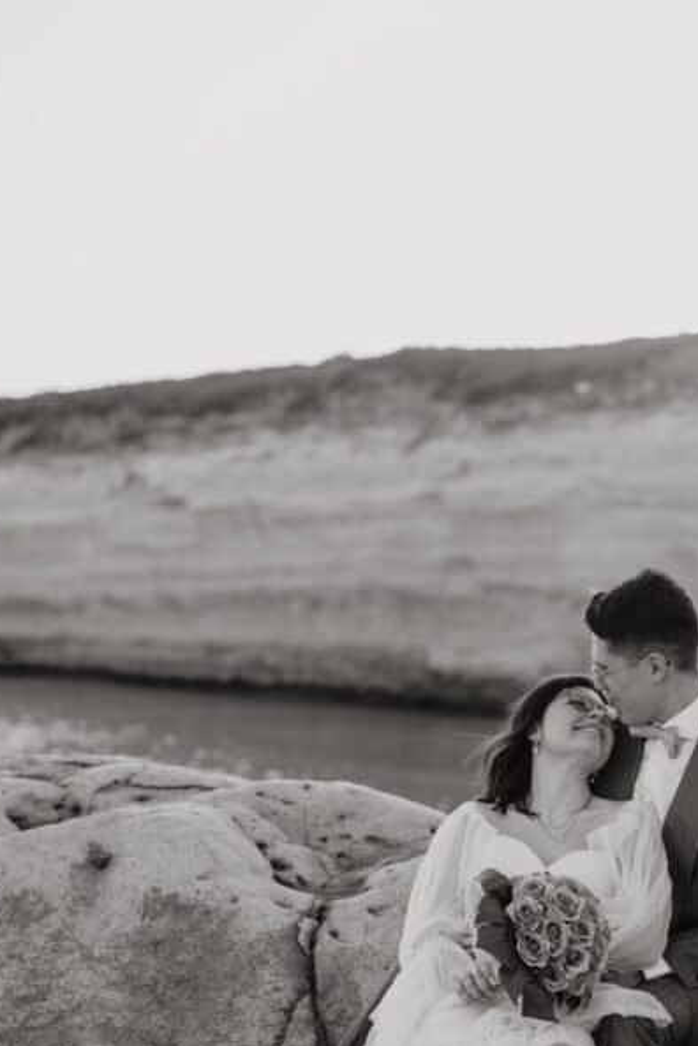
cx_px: 538
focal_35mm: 101
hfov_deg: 13.5
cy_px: 674
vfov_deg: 20.2
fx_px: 2937
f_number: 2
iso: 100
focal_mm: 50
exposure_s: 1/800
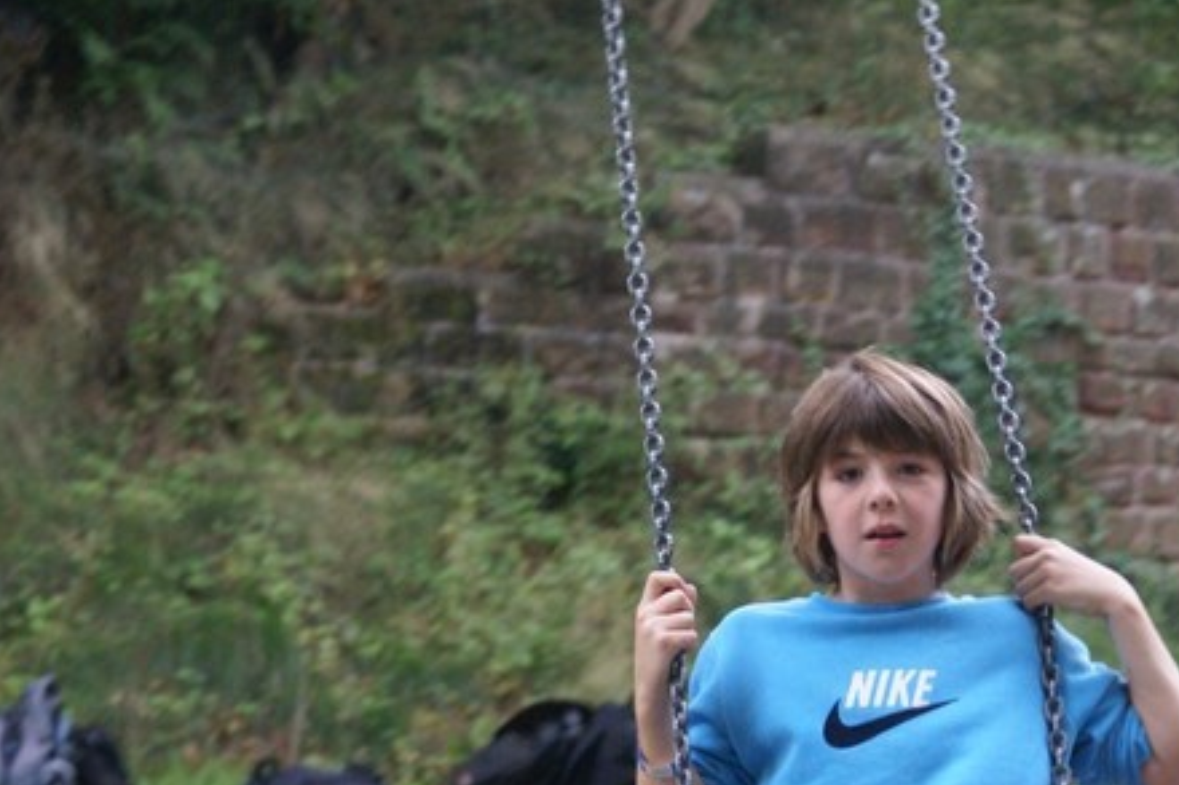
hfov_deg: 13.4
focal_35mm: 153
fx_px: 5009
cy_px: 463
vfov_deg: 9.0
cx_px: 833
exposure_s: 1/125
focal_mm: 70
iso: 800
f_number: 5.6
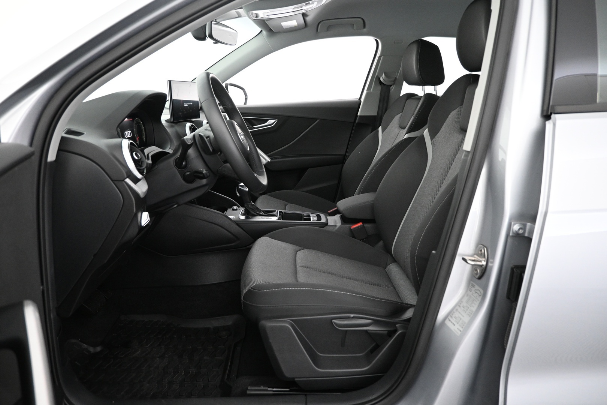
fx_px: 405
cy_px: 202
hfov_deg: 73.7
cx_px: 304
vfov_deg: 53.1
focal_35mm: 24
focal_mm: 16
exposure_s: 1/25
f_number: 3.5
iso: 1600
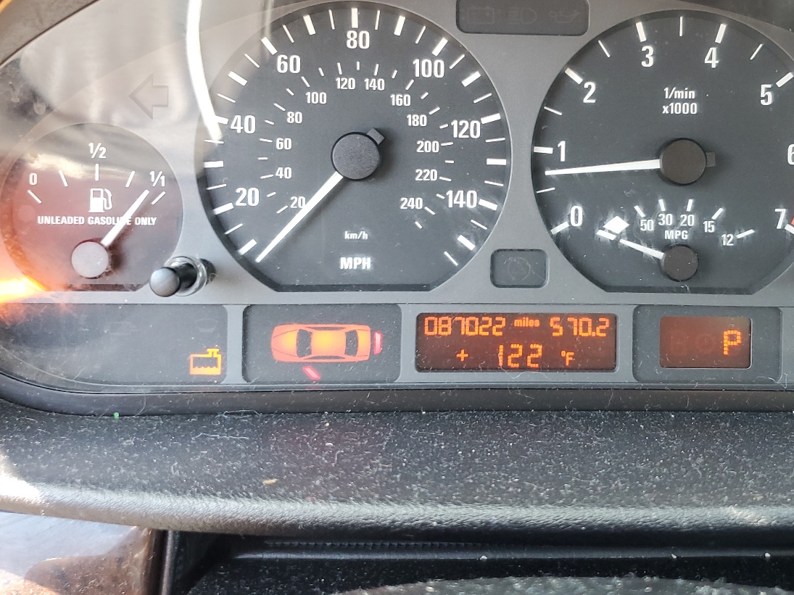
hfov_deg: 48.4
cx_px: 508
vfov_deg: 37.3
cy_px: 191
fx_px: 872
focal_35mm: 38
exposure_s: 1/60.2
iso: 62
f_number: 1.5
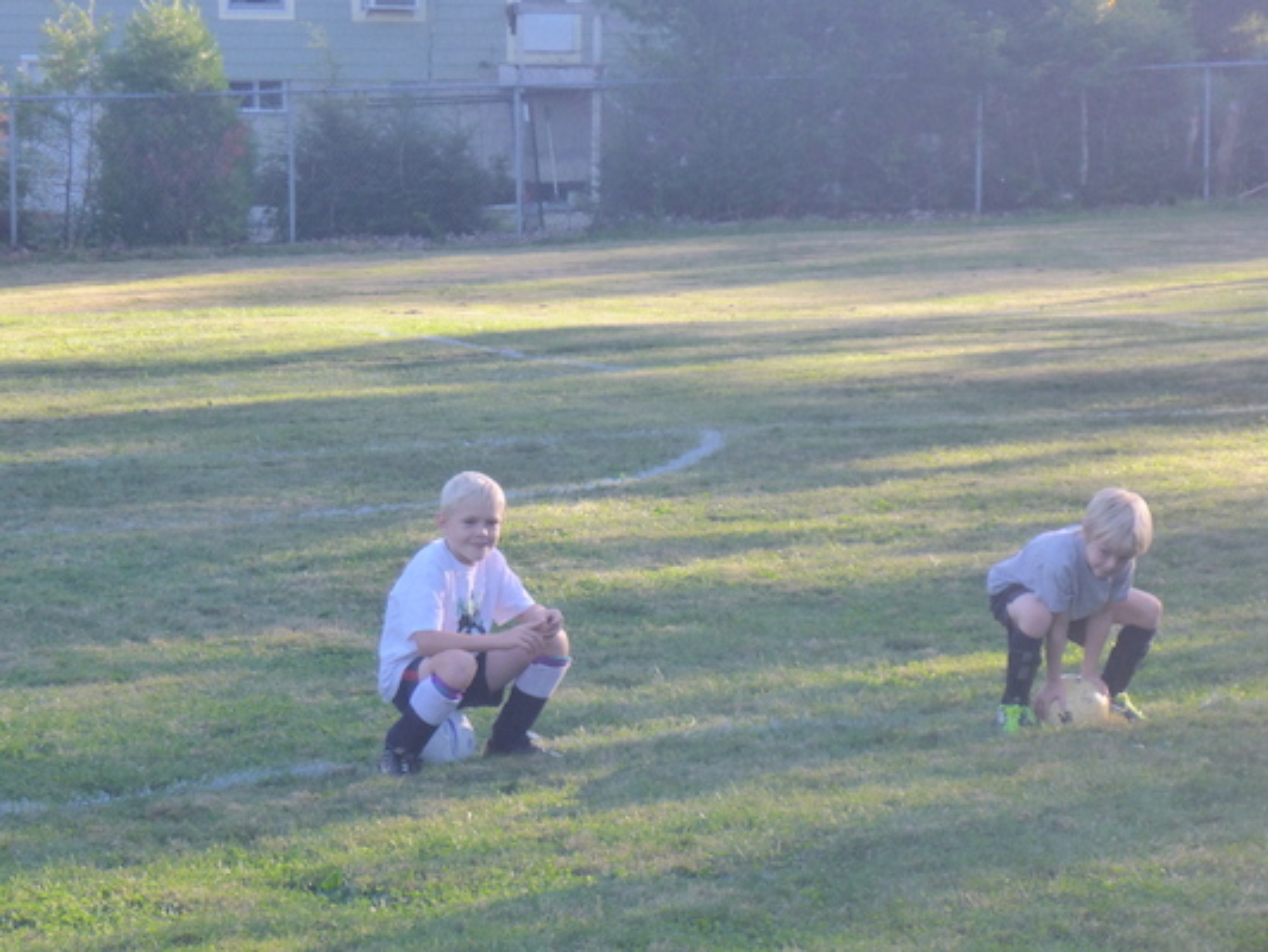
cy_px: 476
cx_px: 634
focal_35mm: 128
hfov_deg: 15.4
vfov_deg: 11.6
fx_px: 4690
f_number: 5.9
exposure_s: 1/125
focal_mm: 22.8
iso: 400
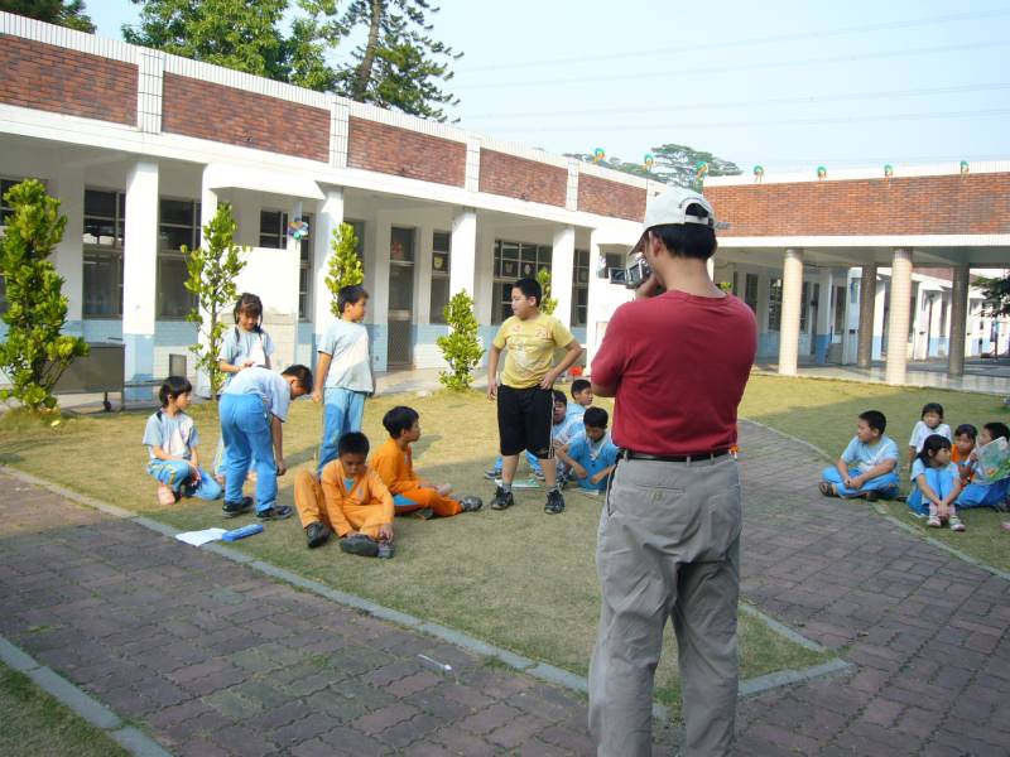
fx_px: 846
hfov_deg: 61.7
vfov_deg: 48.2
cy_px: 378
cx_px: 505
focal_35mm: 29
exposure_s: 1/125
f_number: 5.6
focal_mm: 4.6
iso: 100
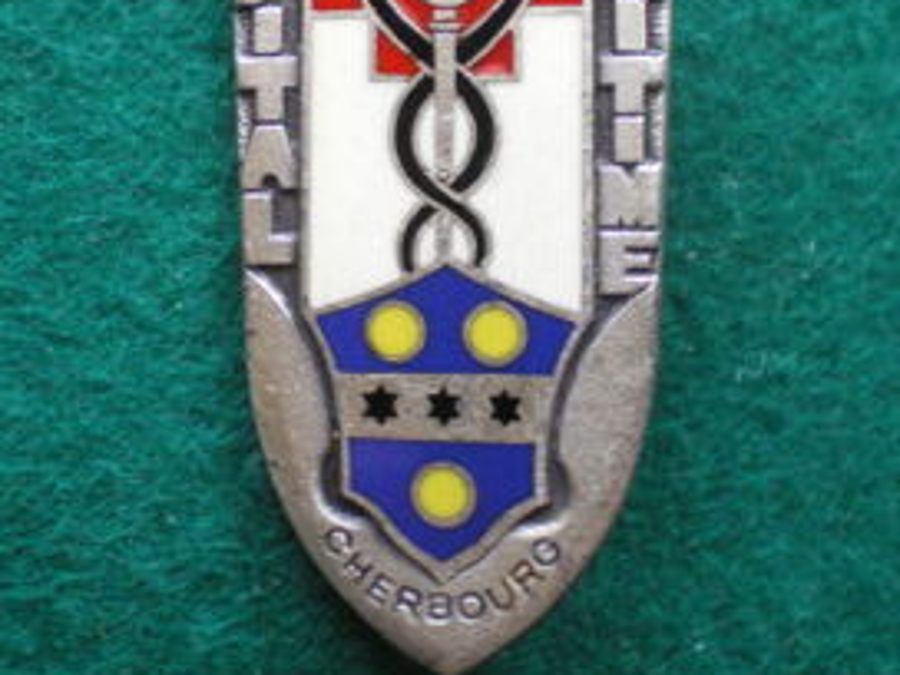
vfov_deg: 21.8
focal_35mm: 67
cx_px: 318
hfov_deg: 28.8
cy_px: 228
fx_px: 1742
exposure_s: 1/15
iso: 400
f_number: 3.1
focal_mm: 6.3
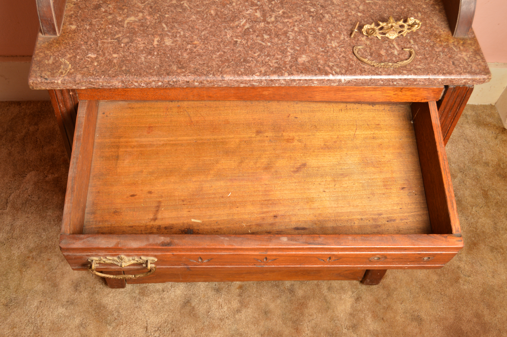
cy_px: 168
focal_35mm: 42
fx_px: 591
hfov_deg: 46.4
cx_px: 254
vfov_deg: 31.8
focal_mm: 28
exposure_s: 1/160
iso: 200
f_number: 6.3
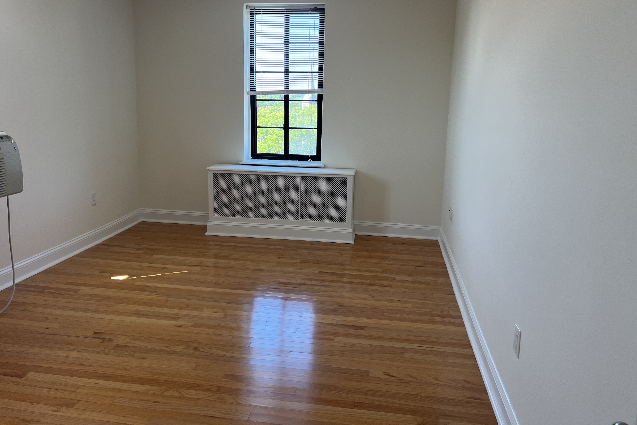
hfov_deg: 65.5
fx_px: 495
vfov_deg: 46.2
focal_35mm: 28
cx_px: 313
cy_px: 179
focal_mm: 5.7
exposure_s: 1/135
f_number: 1.5
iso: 64
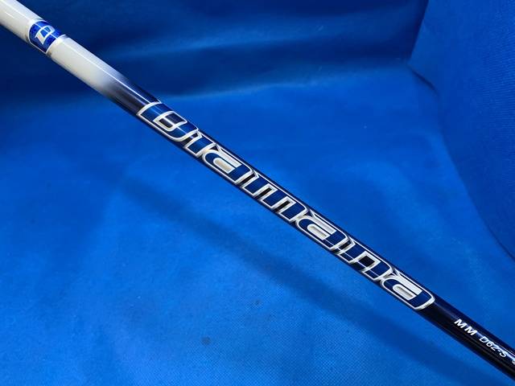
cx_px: 258
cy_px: 193
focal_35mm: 26
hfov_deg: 67.3
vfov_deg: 53.1
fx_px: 387
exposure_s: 1/60
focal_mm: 4.25
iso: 100
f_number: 1.8
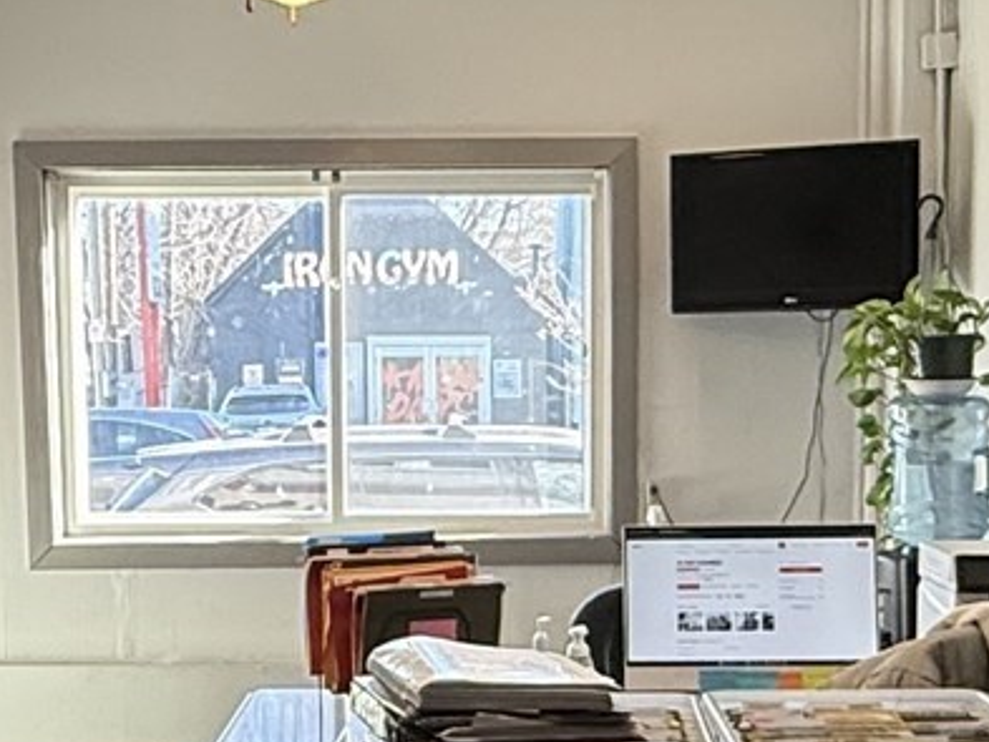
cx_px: 453
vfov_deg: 20.0
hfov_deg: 26.7
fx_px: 2086
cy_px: 579
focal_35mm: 73
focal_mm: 2.22
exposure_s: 1/120
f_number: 2.2
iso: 125
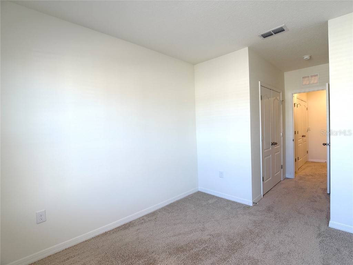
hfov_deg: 71.6
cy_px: 132
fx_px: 245
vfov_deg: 56.8
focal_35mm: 24
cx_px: 176
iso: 64
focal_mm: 6.76
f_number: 1.78
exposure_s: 1/120
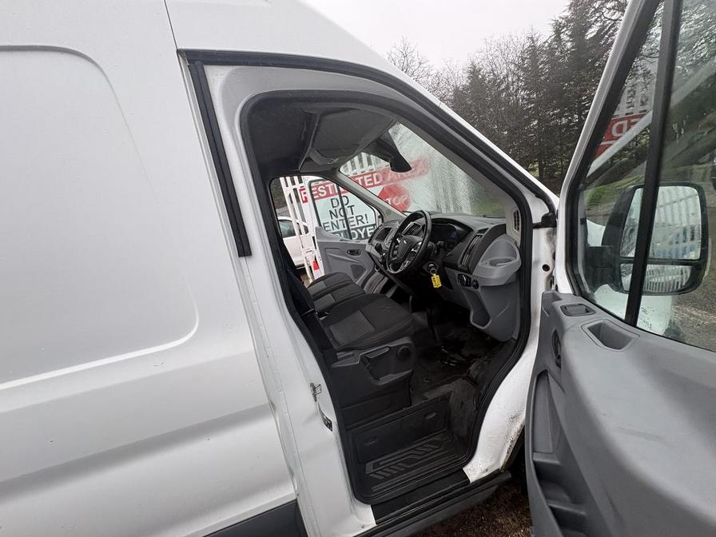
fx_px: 290
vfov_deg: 85.7
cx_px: 358
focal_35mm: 14
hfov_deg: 102.1
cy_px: 268
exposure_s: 1/99
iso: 40
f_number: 2.2
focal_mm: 2.22
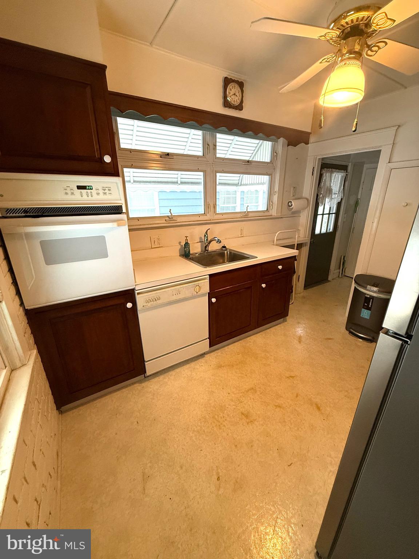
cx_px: 210
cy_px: 280
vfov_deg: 102.1
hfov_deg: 85.7
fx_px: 226
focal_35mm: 14
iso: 320
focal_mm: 2.22
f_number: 2.2
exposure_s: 1/60
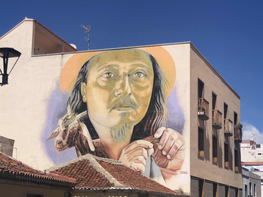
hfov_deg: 28.1
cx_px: 113
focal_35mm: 69
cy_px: 129
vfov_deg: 21.2
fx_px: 524
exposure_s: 1/2825
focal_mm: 6
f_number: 2.4
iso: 16
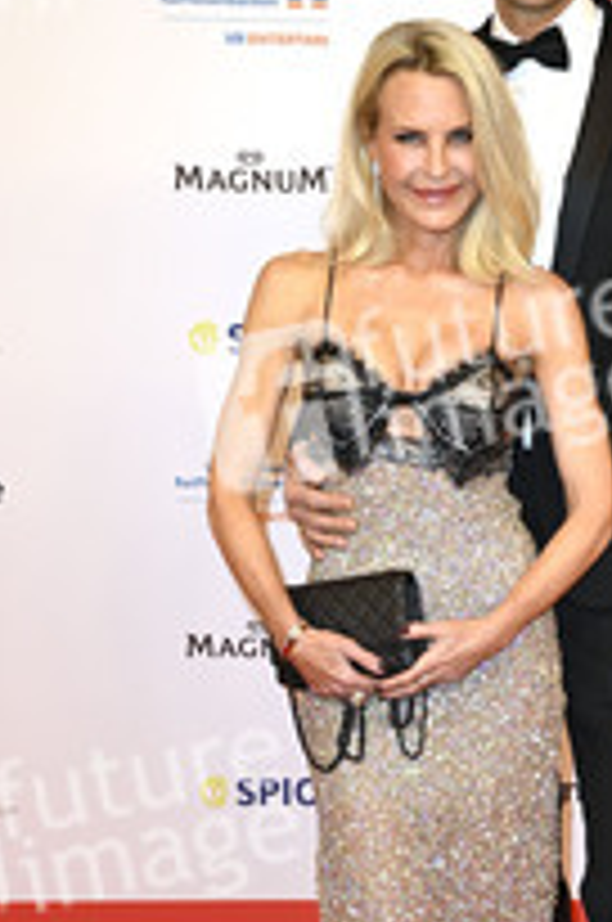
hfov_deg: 15.6
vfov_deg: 23.6
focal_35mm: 86
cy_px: 612
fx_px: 2200
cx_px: 558
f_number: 7.1
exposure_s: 1/200
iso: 640
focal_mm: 44
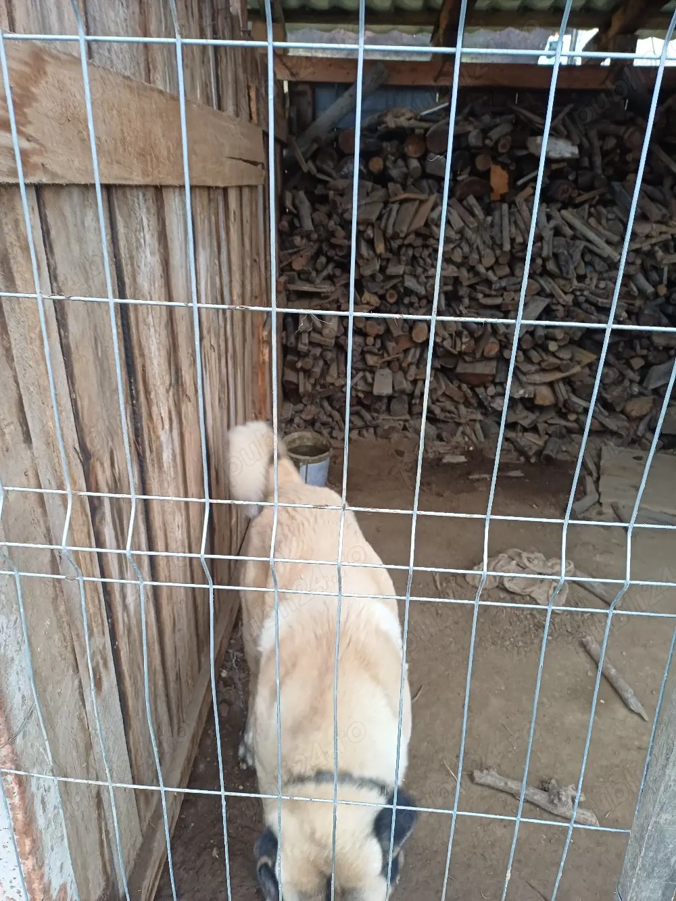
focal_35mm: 25
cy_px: 450
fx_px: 651
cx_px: 338
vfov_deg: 69.4
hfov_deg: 54.9
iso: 250
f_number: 1.8
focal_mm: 4.65
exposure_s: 1/50
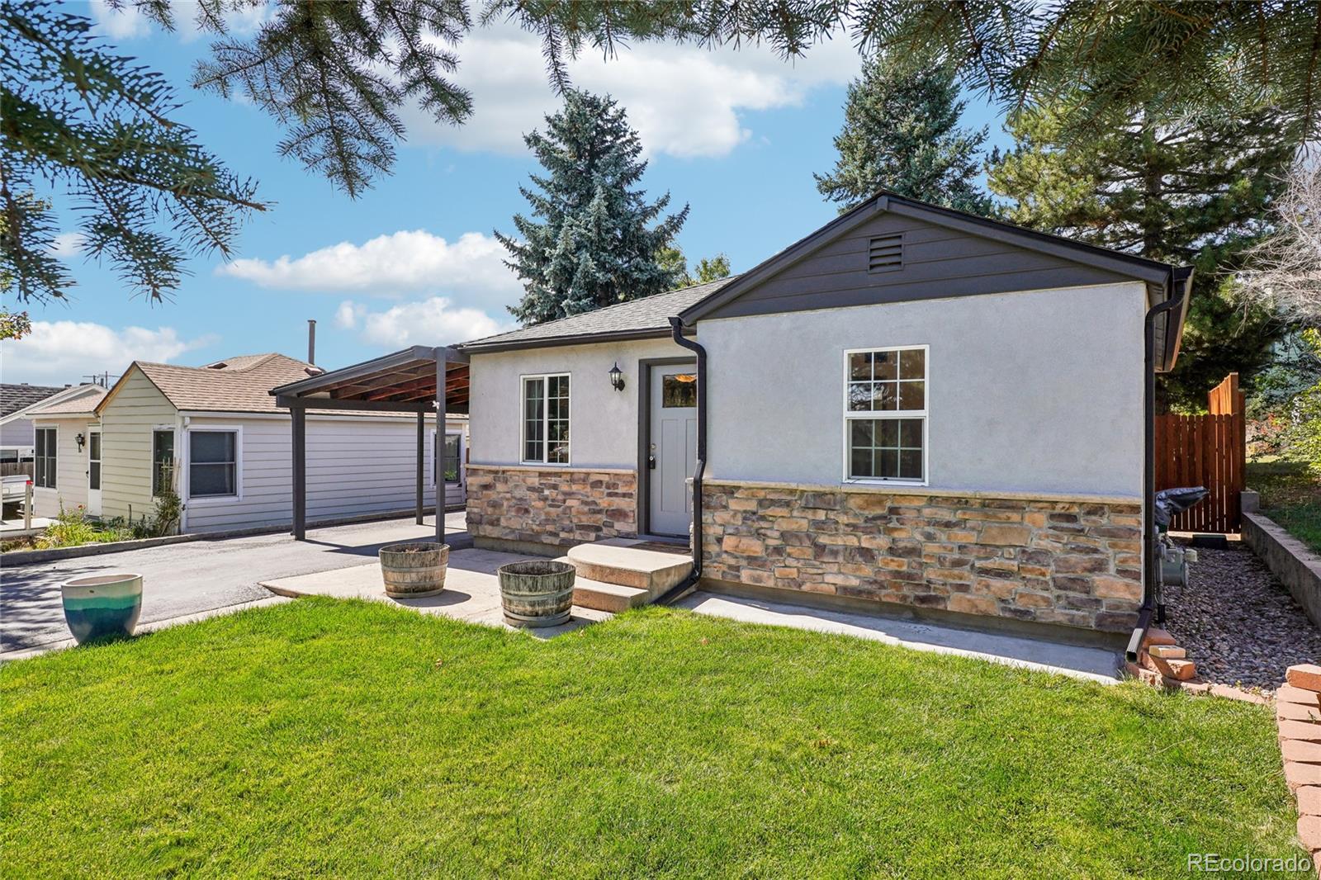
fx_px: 715
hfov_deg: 85.4
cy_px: 440
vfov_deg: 63.2
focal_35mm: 20
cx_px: 660
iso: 100
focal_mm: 13
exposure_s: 1/250
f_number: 8
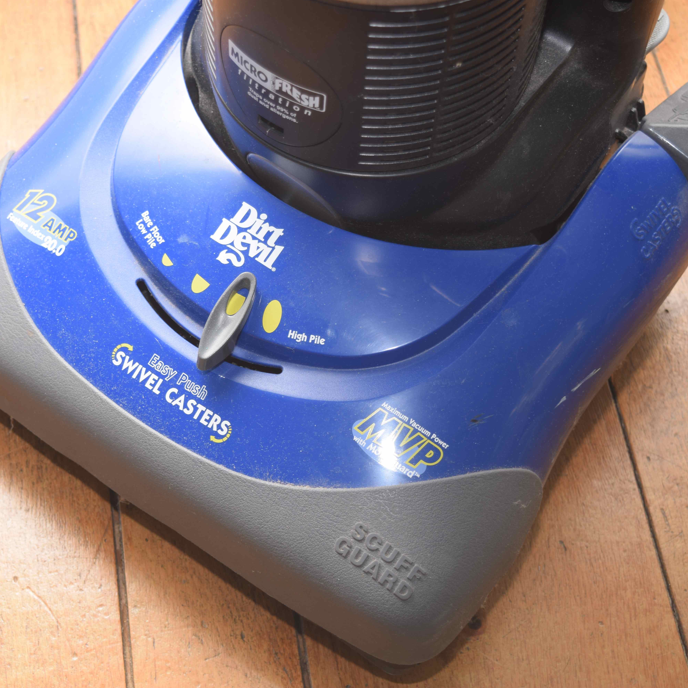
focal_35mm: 73
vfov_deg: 23.7
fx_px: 1641
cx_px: 252
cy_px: 343
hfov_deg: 23.6
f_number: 4.8
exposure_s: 1/60
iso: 100
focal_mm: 38
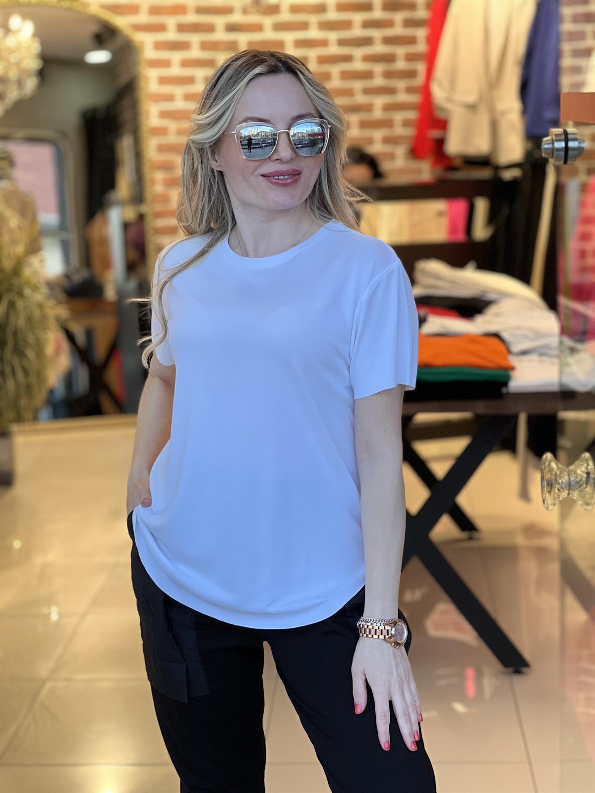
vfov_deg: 25.3
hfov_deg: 19.1
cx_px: 298
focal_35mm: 77
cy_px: 396
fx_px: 1765
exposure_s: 1/100
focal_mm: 9
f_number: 2.8
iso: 160
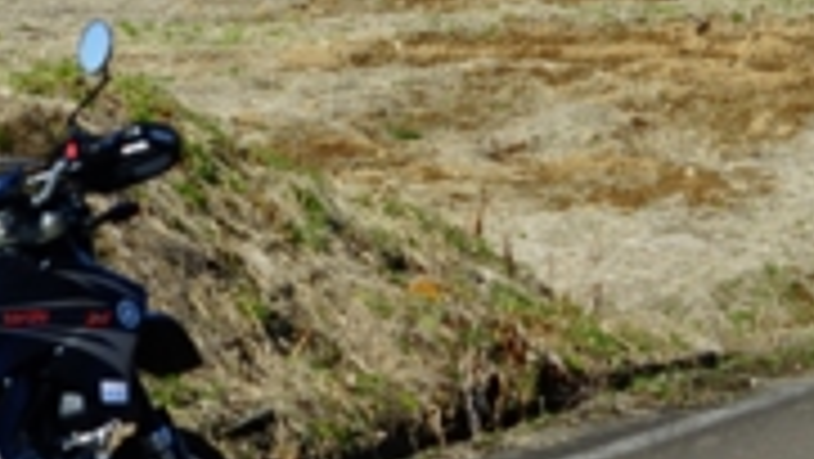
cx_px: 823
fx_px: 5204
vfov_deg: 5.0
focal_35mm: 241
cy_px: -234
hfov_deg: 8.9
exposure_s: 1/500
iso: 100
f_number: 5.6
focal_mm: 52
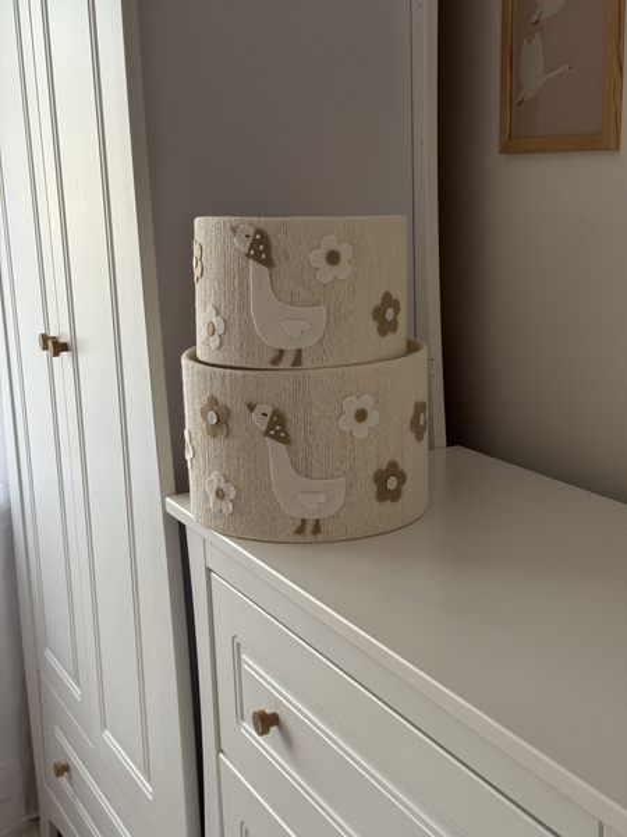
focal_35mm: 48
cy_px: 418
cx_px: 314
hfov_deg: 30.3
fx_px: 1159
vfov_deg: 39.7
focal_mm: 6.76
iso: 100
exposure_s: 1/60
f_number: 1.78
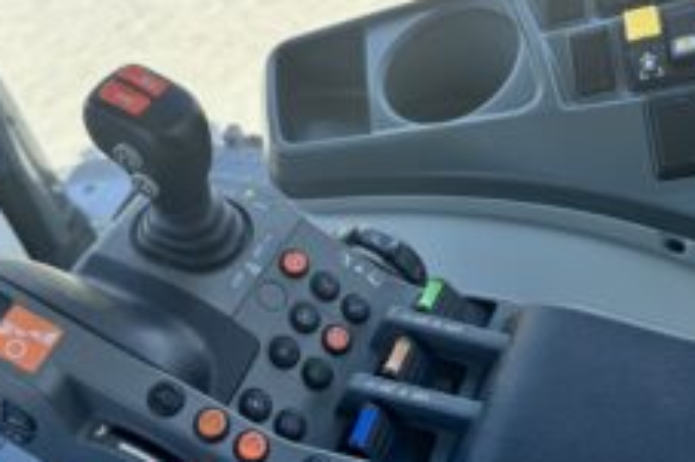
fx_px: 849
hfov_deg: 44.3
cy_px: 135
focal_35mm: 44
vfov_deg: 30.1
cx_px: 419
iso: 80
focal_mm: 6.76
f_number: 1.78
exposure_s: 1/1311
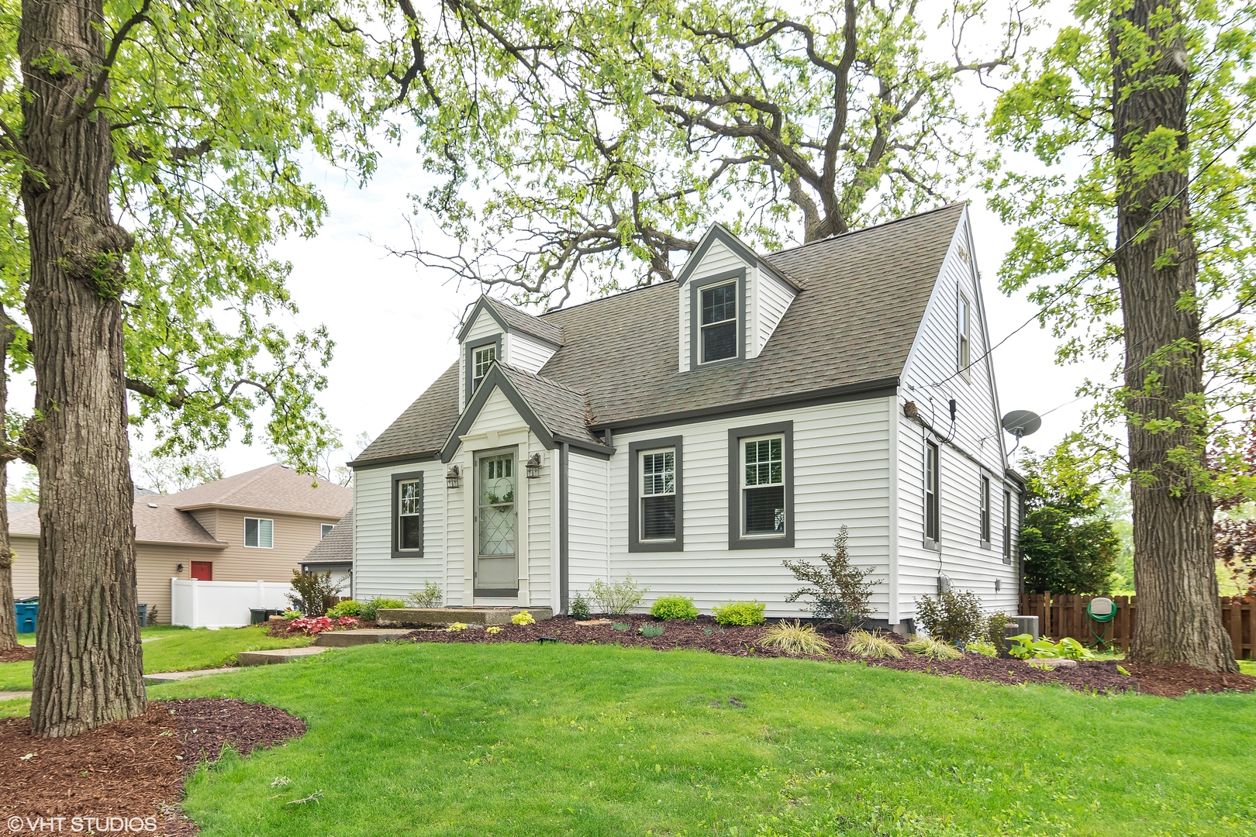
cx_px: 628
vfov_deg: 59.5
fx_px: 733
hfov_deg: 81.2
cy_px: 418
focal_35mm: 21
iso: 200
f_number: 8
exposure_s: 1/200
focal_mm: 14
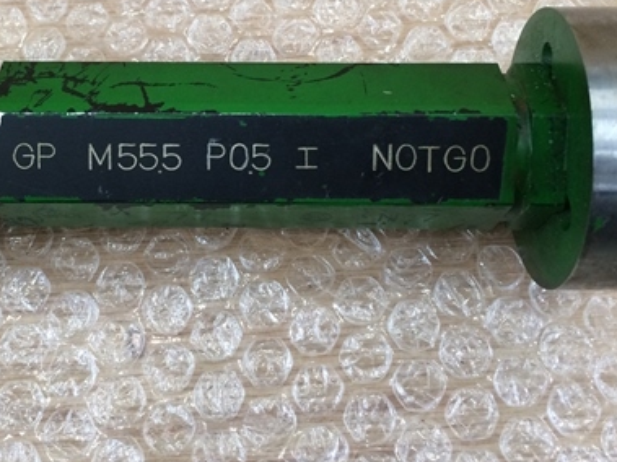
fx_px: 873
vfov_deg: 29.2
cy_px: 111
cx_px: 233
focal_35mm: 49
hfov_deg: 38.7
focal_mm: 4.15
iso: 64
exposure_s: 1/30
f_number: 2.2
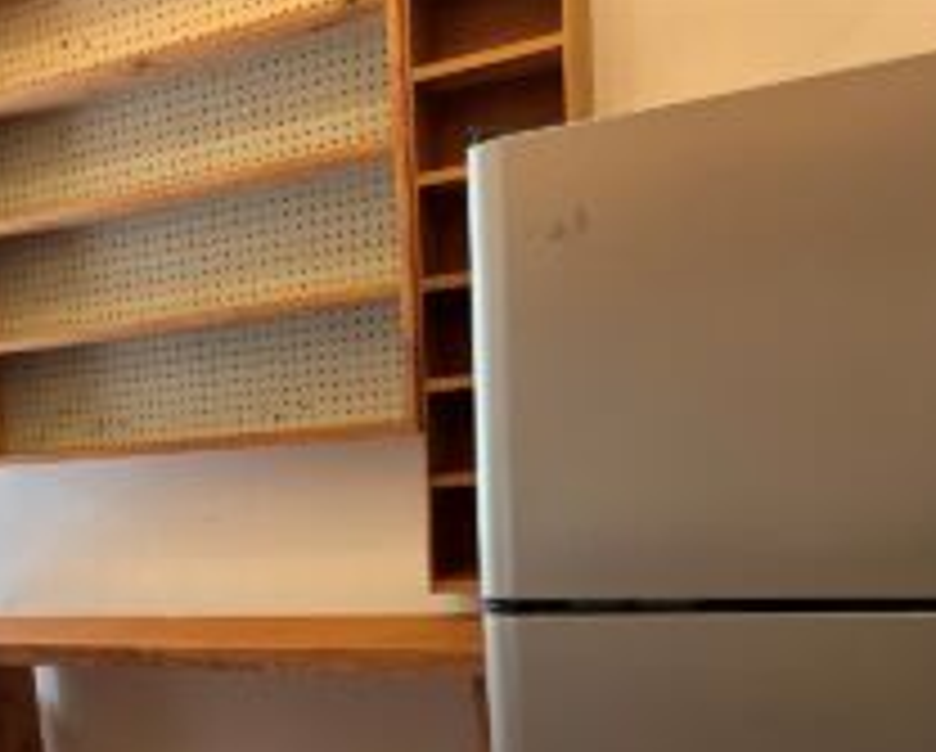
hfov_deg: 39.2
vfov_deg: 32.1
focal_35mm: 45
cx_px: 166
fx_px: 1248
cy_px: 657
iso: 200
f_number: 1.78
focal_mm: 6.86
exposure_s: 1/120
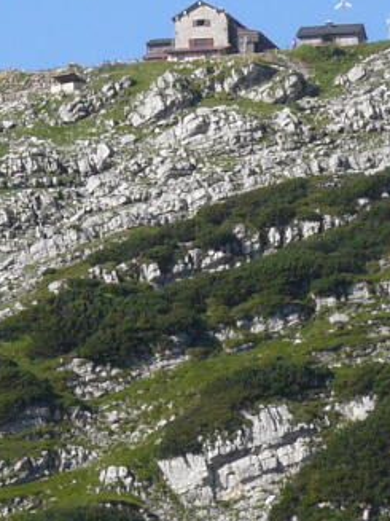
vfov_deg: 3.8
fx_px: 7756
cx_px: 277
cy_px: 145
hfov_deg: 2.9
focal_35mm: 516
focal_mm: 19.5
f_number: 6.3
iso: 100
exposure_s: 1/250
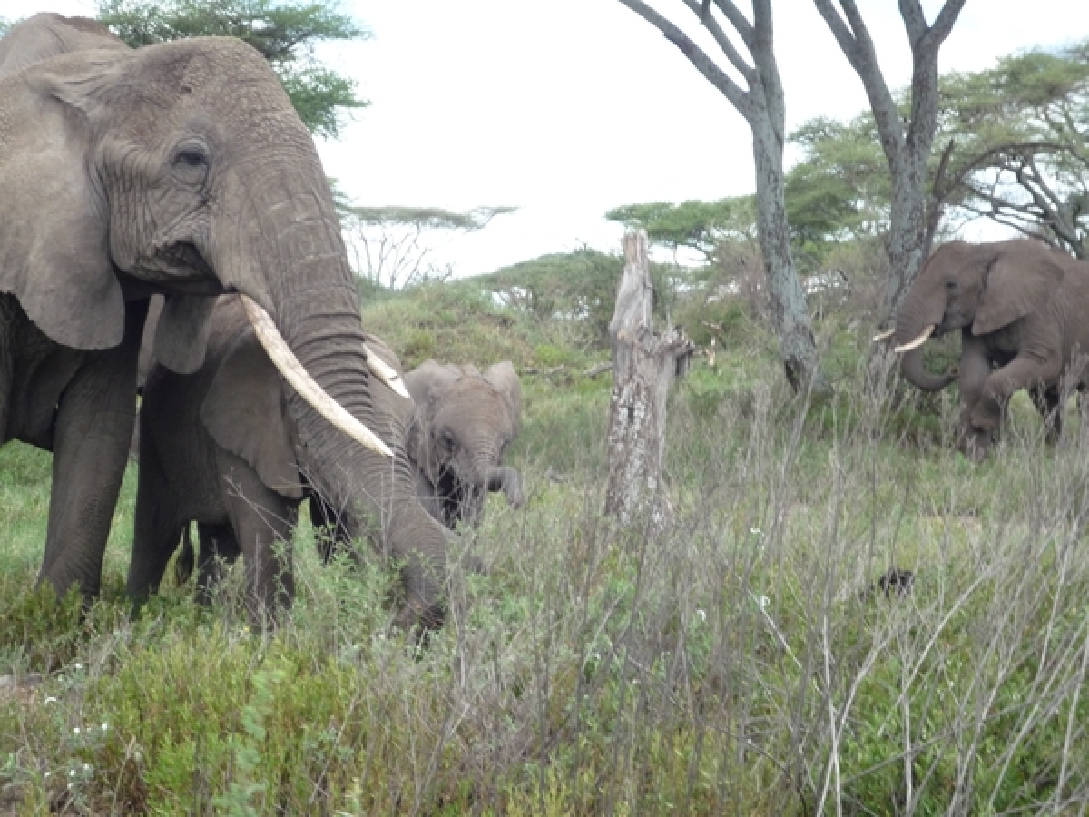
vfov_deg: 21.0
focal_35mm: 70
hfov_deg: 27.8
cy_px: 408
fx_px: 2202
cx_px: 544
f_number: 4.9
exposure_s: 1/320
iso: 200
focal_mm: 12.2
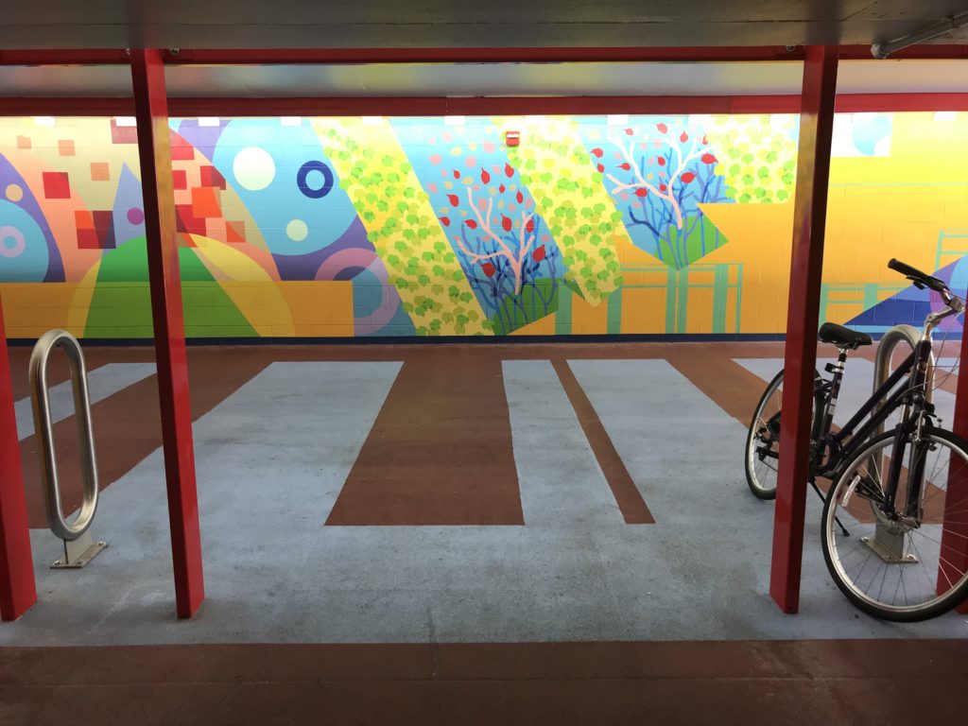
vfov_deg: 49.7
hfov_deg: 63.4
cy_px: 363
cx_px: 484
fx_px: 783
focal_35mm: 28
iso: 32
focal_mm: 3.99
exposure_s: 1/60
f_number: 1.8
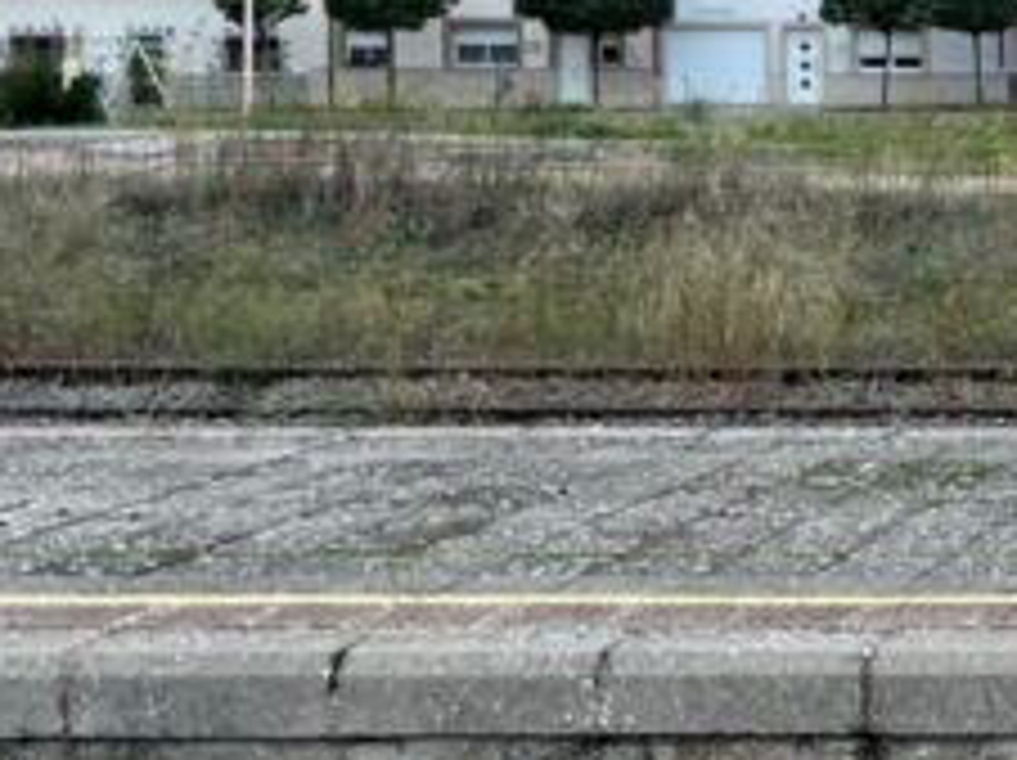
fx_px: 3463
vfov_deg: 12.4
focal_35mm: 118
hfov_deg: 14.4
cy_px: 31
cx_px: 1904
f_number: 1.6
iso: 50
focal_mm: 5.1
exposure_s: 1/122
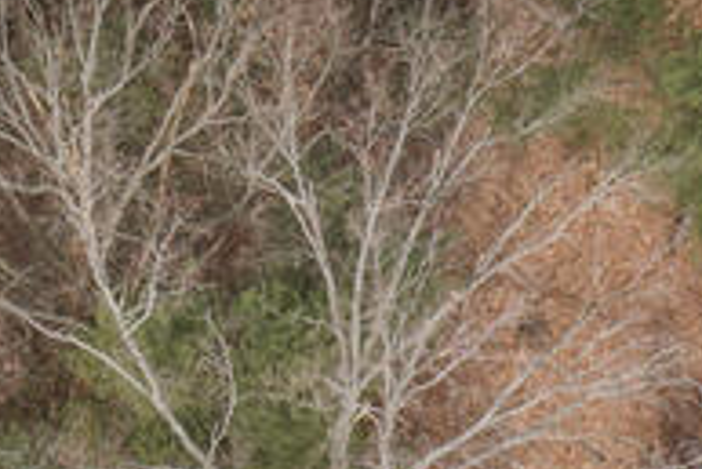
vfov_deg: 7.1
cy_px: -873
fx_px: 3395
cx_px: 262
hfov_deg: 11.8
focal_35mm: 174
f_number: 5.6
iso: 100
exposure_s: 1/100
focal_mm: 14.45
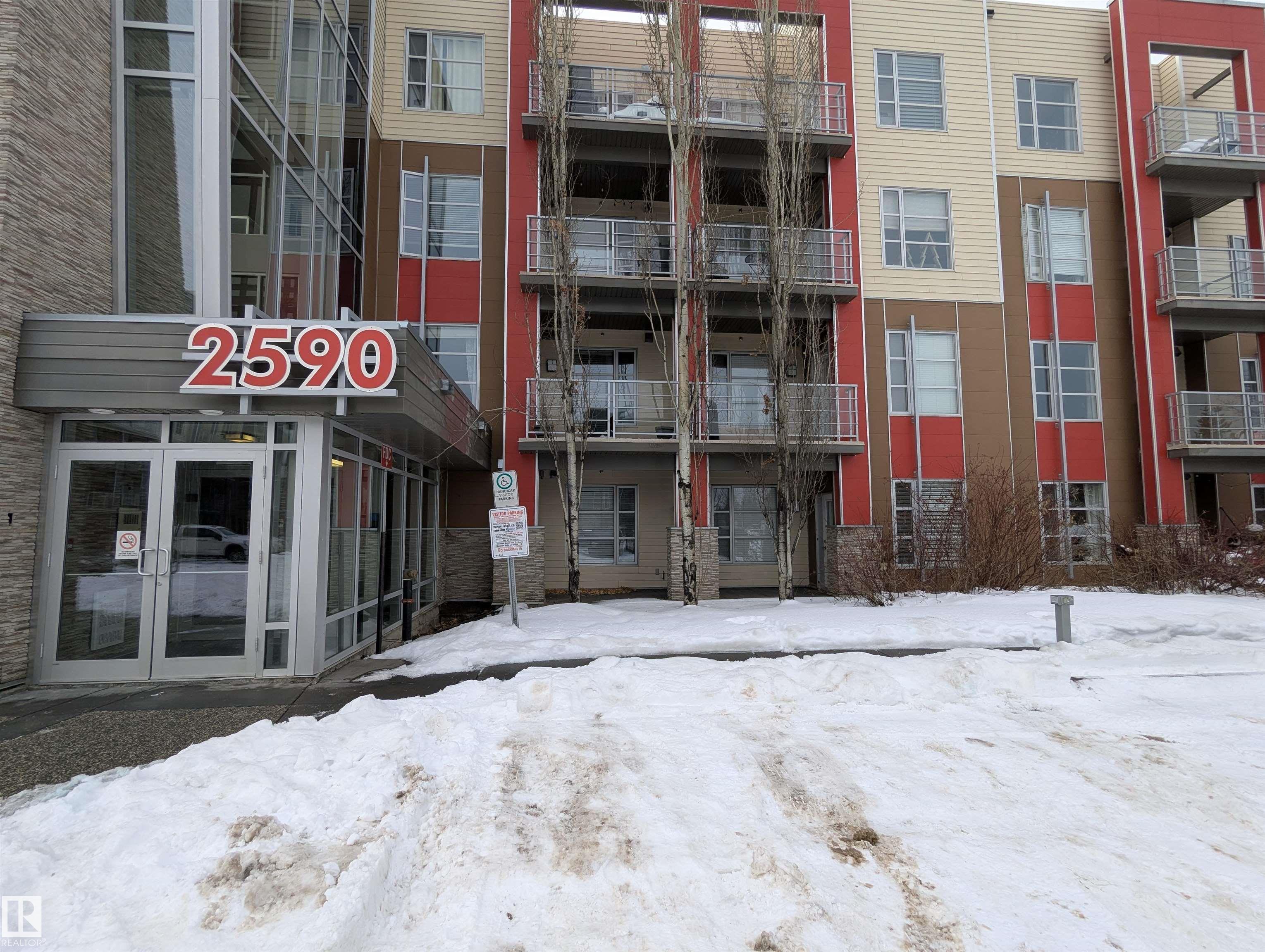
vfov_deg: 78.2
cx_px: 632
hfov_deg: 94.4
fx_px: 586
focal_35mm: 16
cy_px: 476
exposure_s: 1/411
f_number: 2.2
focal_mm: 2.35
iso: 44
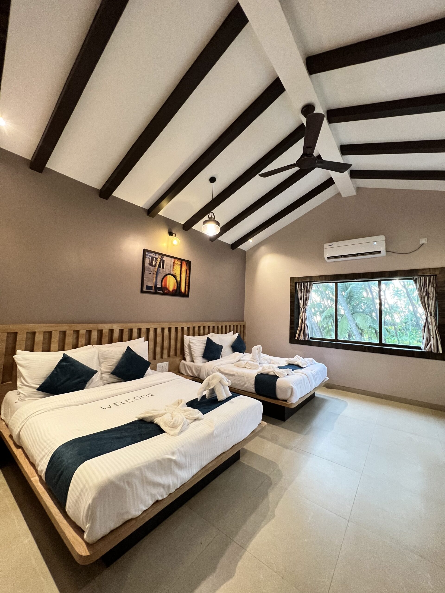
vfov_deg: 106.2
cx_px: 222
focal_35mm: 13
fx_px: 223
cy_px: 296
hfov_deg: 89.9
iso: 250
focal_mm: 1.57
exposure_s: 1/50
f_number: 1.8
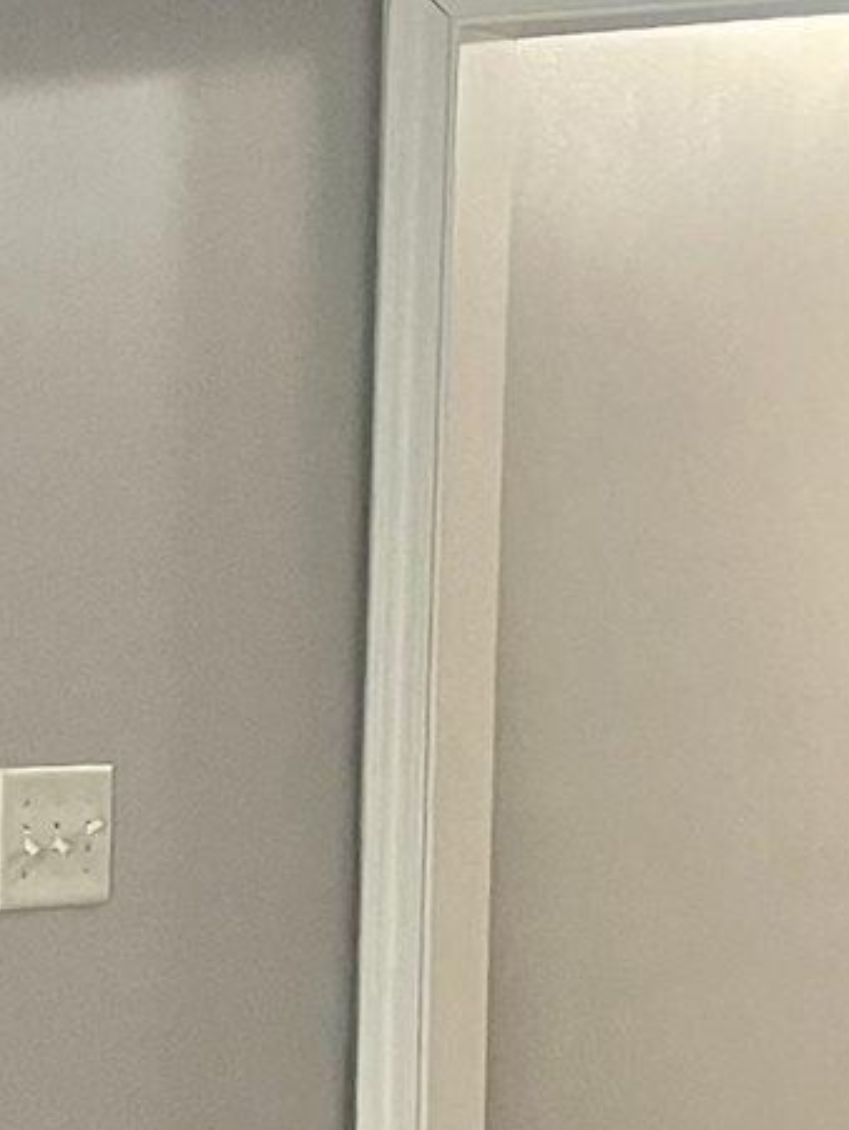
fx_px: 4345
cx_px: -241
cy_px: 718
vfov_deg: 14.8
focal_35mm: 133
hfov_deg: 10.9
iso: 400
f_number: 1.5
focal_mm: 5.7
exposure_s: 1/60
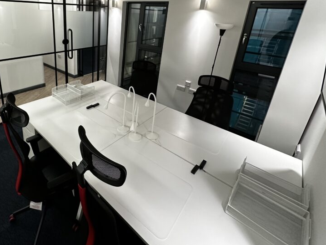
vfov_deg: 63.5
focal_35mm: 20
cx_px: 105
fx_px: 188
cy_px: 73
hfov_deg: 78.7
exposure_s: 1/100
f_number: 2.2
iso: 200
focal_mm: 2.22
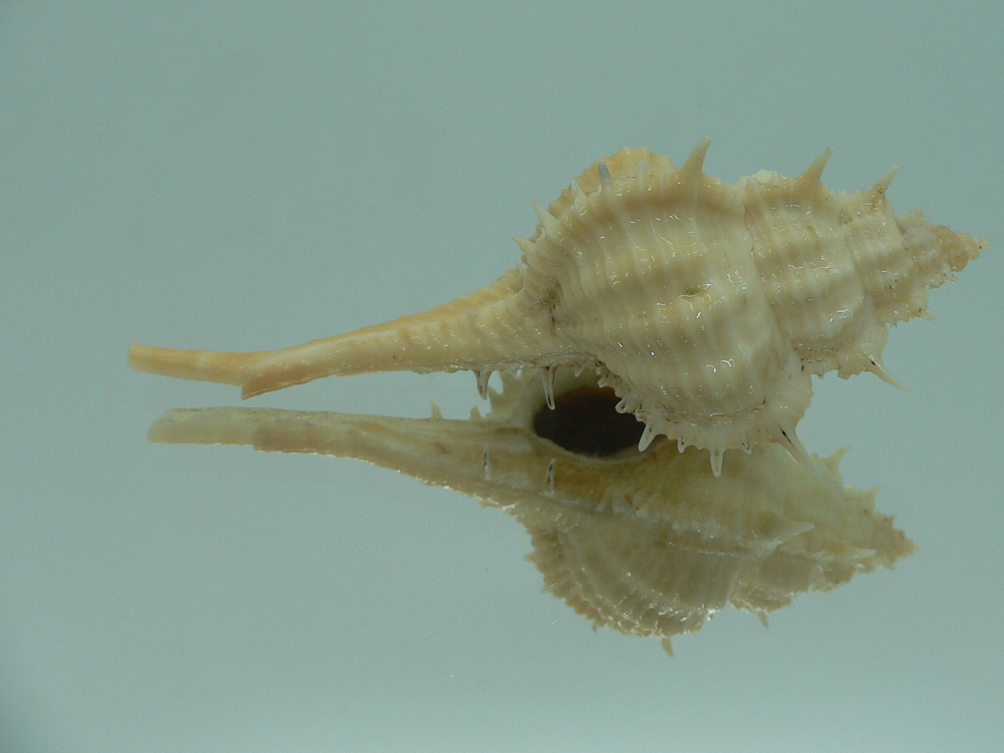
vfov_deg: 34.3
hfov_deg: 44.6
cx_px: 583
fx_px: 1218
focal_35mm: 42
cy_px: 332
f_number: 2.8
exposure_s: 1/60
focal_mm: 4.6
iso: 80
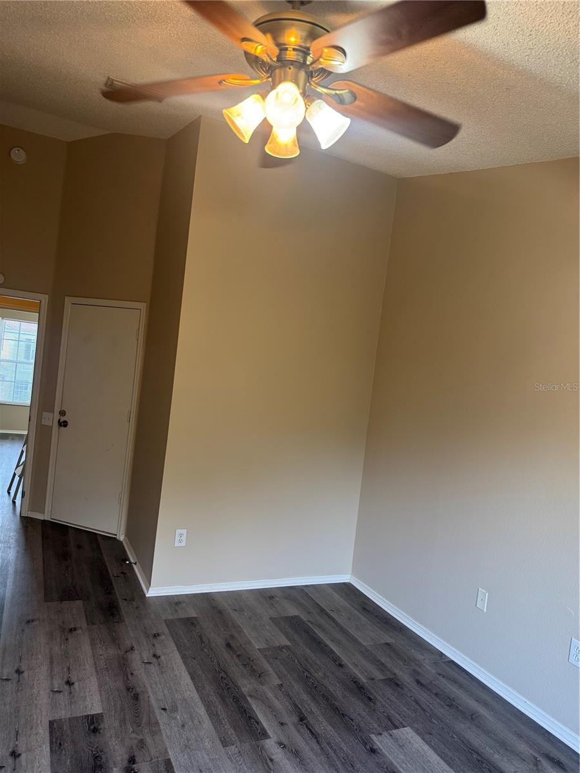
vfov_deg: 71.6
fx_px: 536
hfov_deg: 56.8
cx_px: 290
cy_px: 386
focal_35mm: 24
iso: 160
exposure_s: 1/60
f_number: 1.78
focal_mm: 6.76
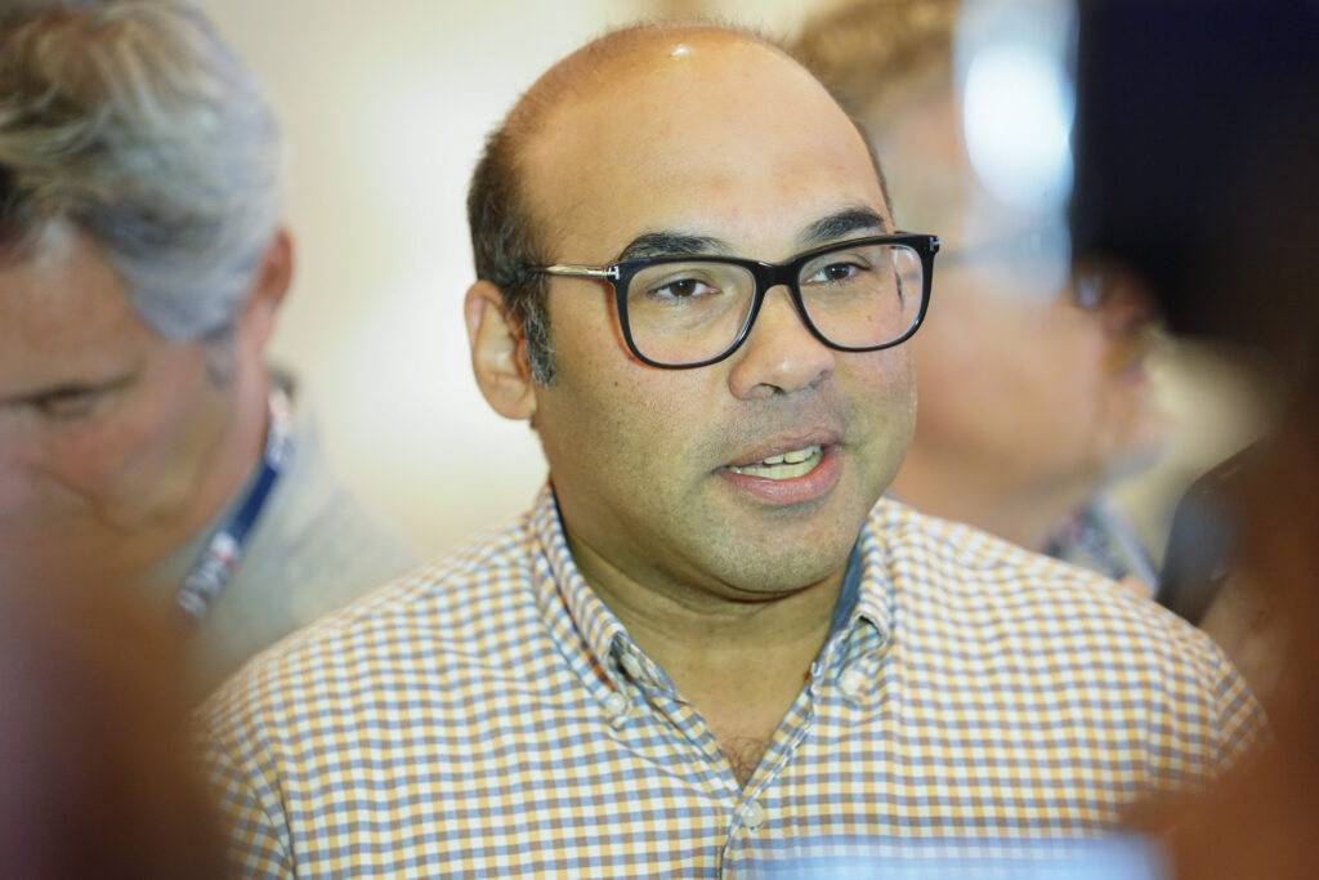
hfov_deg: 10.3
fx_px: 7328
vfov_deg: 6.9
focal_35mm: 200
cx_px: 660
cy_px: 440
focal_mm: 200
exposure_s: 1/160
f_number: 2.8
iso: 4000
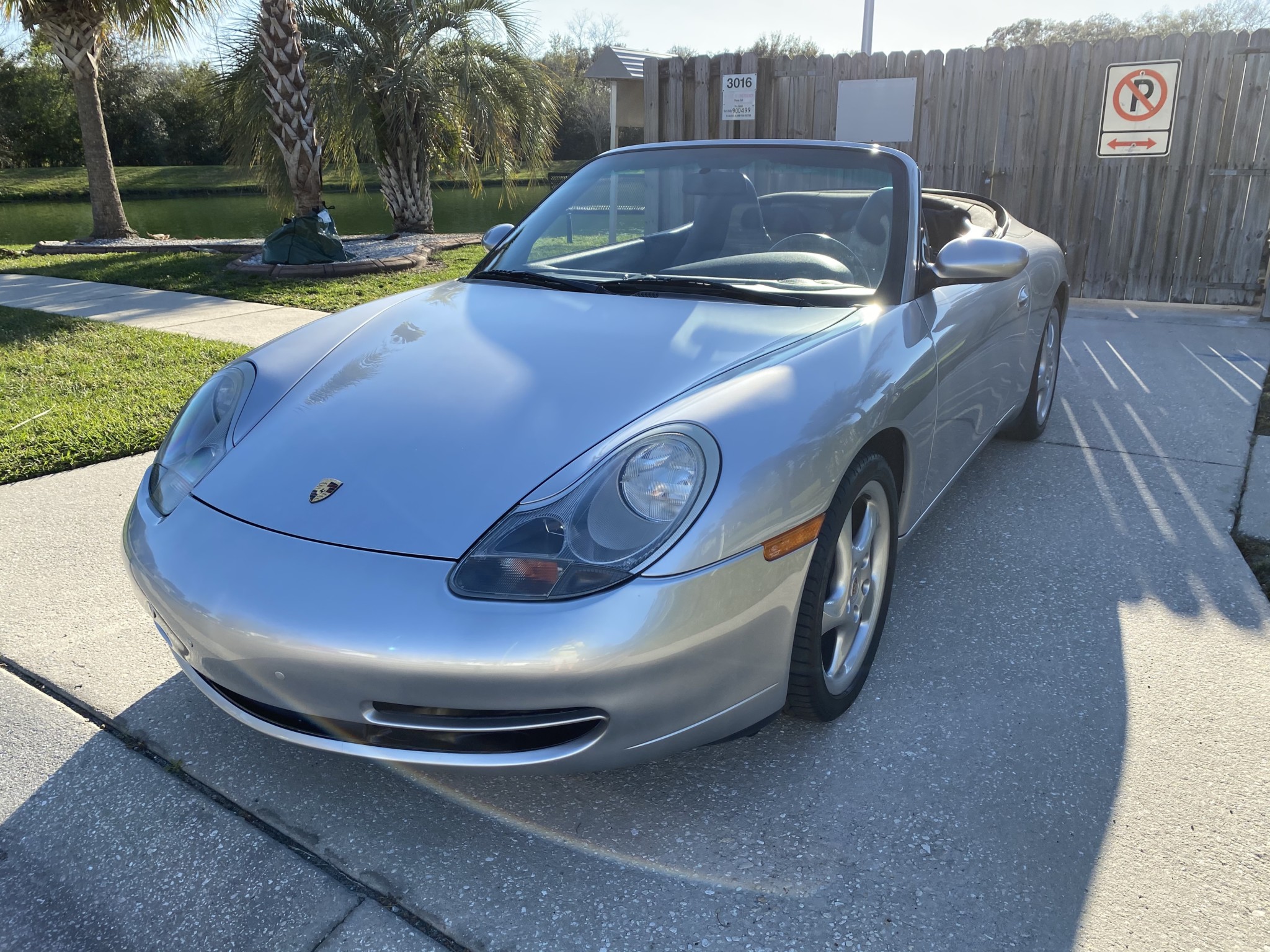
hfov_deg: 67.3
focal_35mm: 26
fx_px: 954
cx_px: 635
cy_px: 476
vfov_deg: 53.1
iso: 32
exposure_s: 1/1159
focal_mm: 4.25
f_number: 1.8
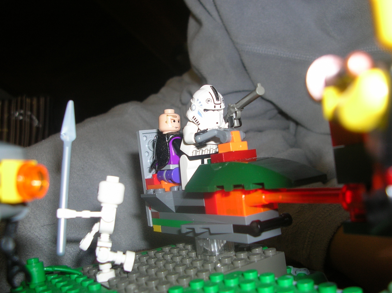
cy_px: 146
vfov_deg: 40.6
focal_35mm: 35
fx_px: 396
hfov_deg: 52.7
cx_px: 196
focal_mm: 5.8
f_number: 2.8
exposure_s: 1/60.1
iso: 50
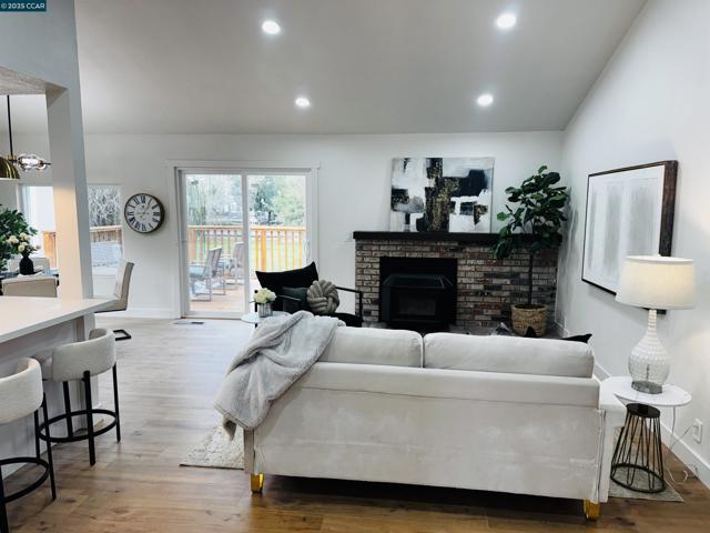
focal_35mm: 24
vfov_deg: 56.8
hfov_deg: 71.6
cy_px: 266
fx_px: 492
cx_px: 355
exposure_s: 1/120
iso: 160
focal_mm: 6.76
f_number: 1.78
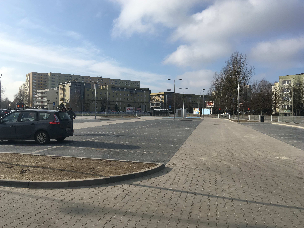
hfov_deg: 60.0
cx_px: 148
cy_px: 111
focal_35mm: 30
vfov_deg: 46.8
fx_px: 263
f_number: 2.2
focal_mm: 4.15
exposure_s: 1/1923
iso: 25
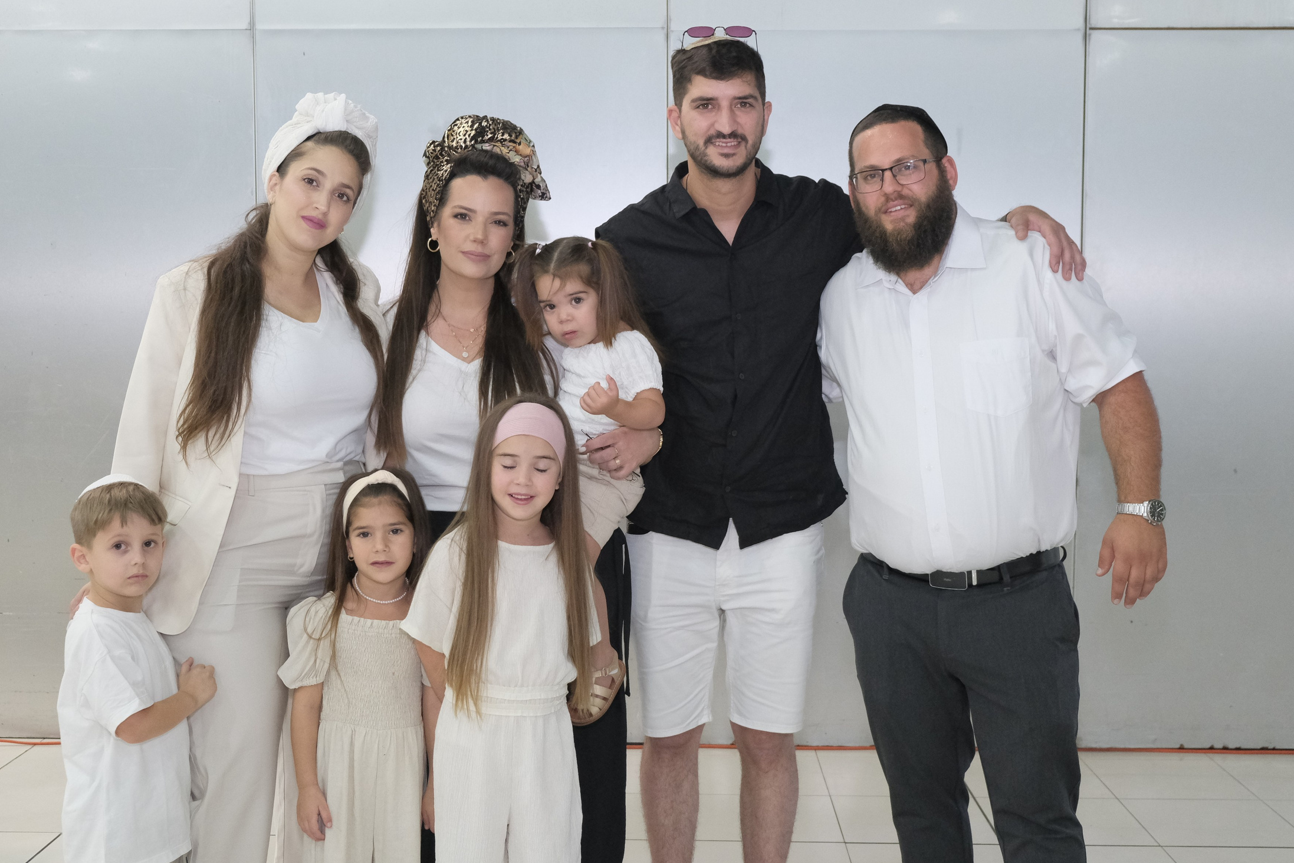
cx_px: 641
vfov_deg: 31.9
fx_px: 1510
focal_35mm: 42
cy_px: 462
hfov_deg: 46.4
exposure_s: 1/125
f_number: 3.2
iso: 2500
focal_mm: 24.3
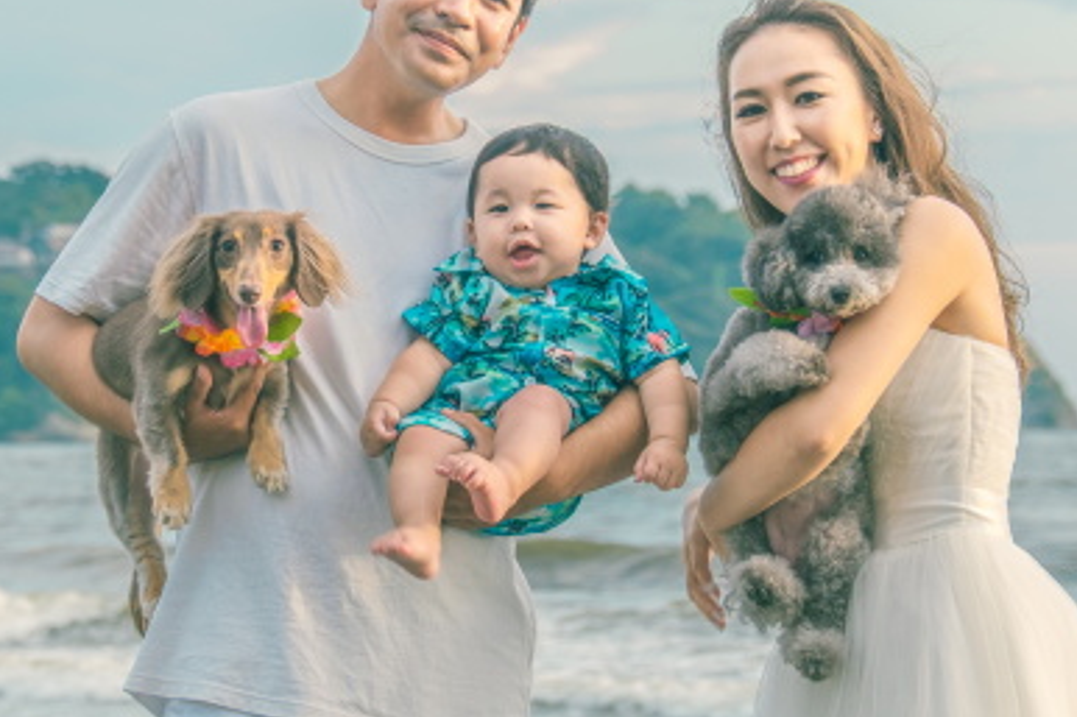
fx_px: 5143
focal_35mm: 172
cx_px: 385
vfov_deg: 8.0
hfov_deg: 11.9
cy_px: 213
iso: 160
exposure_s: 1/220
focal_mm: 55
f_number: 4
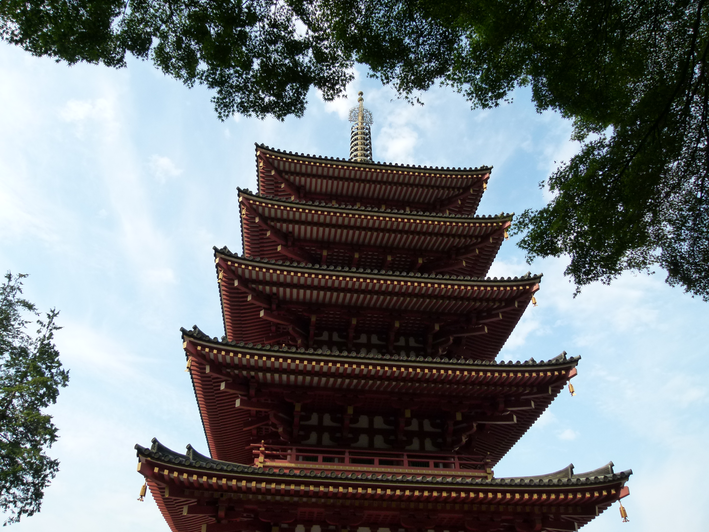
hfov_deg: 69.4
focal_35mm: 25
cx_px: 354
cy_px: 266
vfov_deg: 54.9
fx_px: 512
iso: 160
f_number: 4
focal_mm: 4.5
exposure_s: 1/400
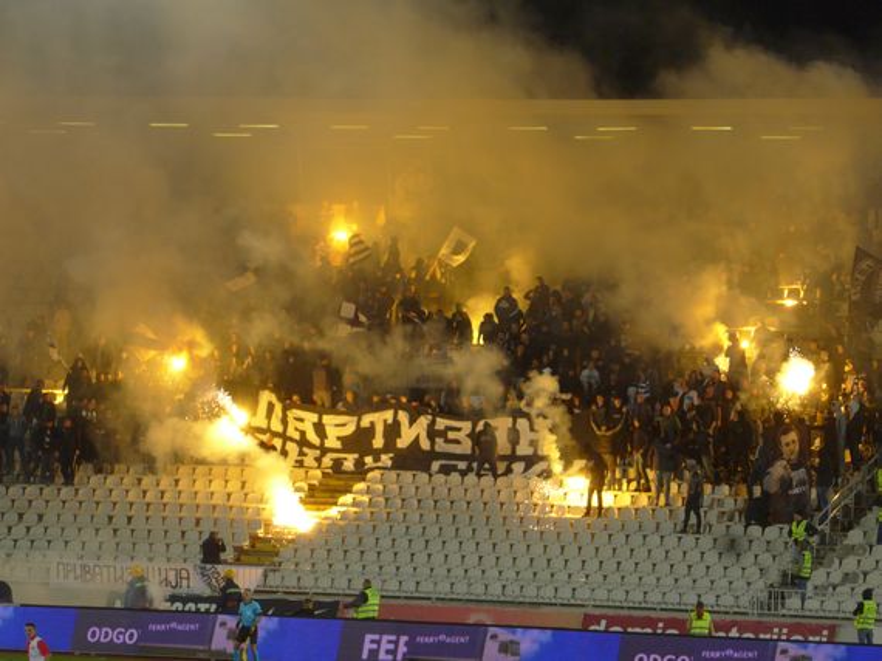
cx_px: 441
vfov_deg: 6.7
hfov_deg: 8.9
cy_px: 330
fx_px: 5654
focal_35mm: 222
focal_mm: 42.8
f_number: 5.9
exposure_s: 1/125
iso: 320
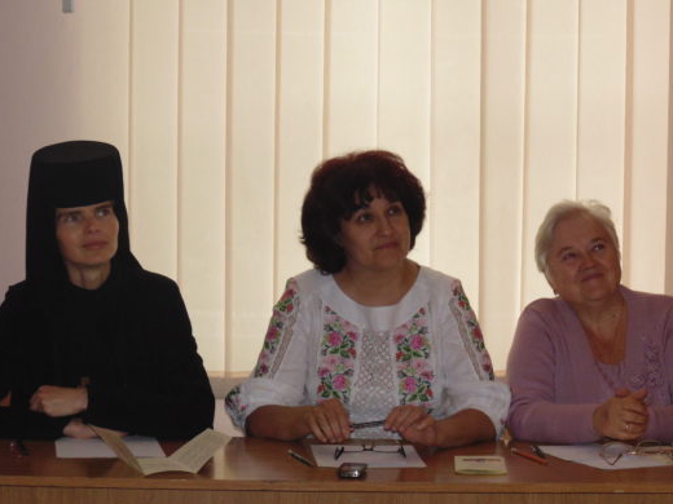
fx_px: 2702
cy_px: 280
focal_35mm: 139
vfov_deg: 10.7
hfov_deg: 14.2
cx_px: 403
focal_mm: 19
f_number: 4.5
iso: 250
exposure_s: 1/60
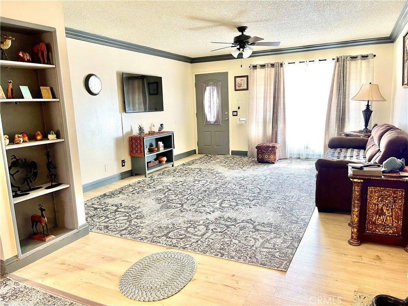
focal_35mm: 25
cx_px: 204
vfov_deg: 54.9
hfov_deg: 69.4
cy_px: 153
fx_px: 295
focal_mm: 5.1
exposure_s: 1/60
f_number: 1.6
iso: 80
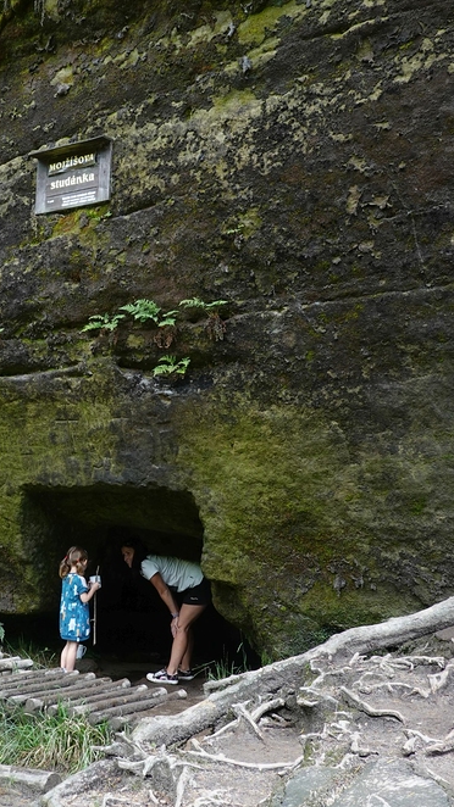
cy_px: 404
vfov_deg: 52.8
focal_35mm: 38
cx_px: 99
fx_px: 814
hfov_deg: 30.5
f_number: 6.3
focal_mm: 9
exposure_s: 1/30
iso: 125
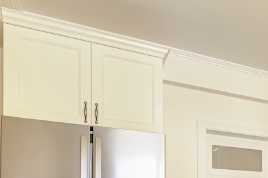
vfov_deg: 26.7
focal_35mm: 45
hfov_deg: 33.7
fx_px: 335
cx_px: 335
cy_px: 209
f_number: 10
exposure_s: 1/4
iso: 200
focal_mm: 16
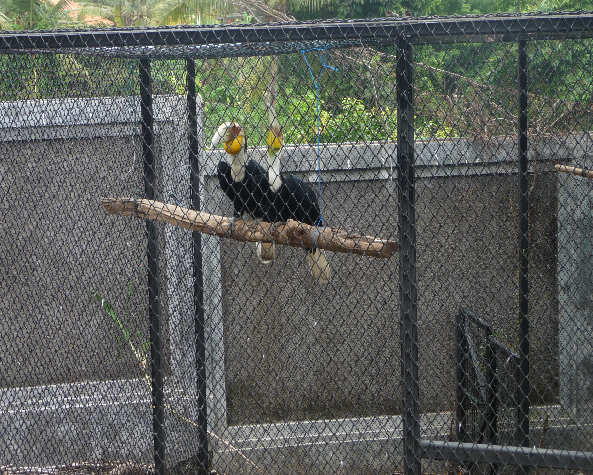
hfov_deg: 24.1
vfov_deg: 19.4
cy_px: 225
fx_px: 1387
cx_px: 279
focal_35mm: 79
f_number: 4.5
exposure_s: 1/125
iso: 100
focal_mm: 11.3
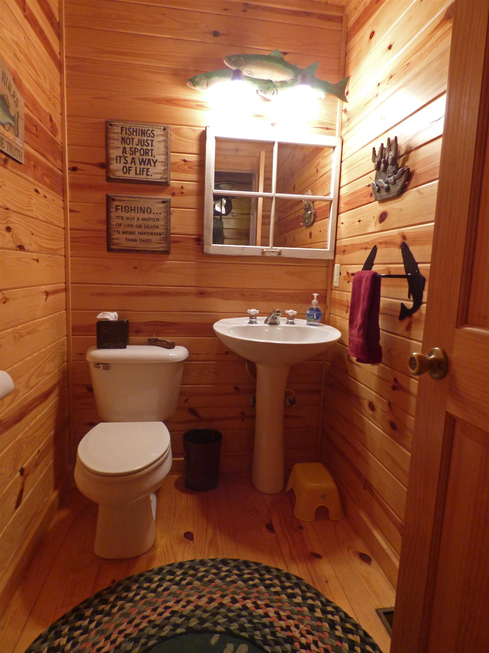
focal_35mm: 20
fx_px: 377
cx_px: 244
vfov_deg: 81.7
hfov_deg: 66.0
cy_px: 326
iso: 400
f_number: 2.8
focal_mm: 3.58
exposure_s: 1/20
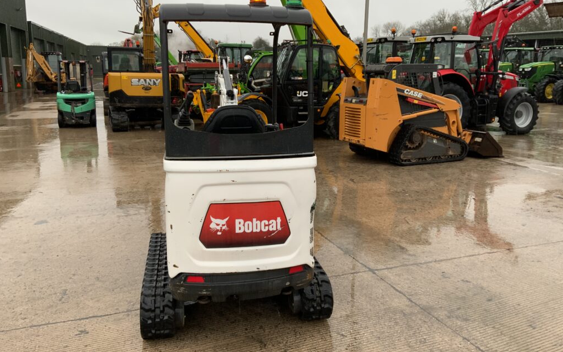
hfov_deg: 61.2
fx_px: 476
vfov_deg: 40.6
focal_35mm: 31
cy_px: 162
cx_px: 282
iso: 32
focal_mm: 3
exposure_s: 1/122
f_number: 1.8
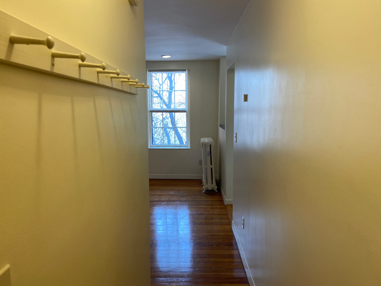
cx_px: 190
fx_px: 286
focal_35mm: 26
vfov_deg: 53.1
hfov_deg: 67.3
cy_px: 143
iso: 80
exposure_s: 1/120
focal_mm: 4.25
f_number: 1.8
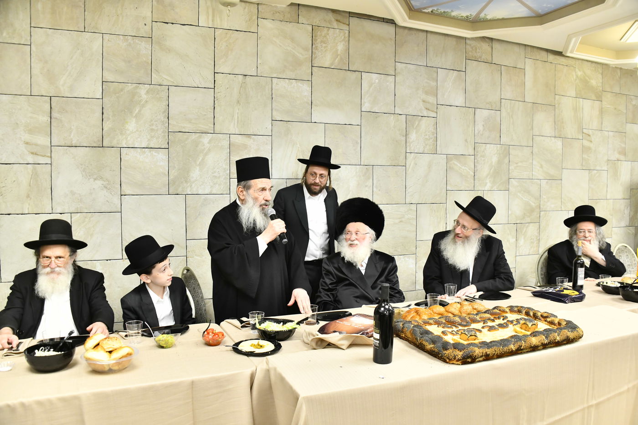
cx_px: 319
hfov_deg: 65.5
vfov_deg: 46.4
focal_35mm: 28
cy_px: 212
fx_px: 496
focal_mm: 28
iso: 2000
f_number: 5.6
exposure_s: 1/160
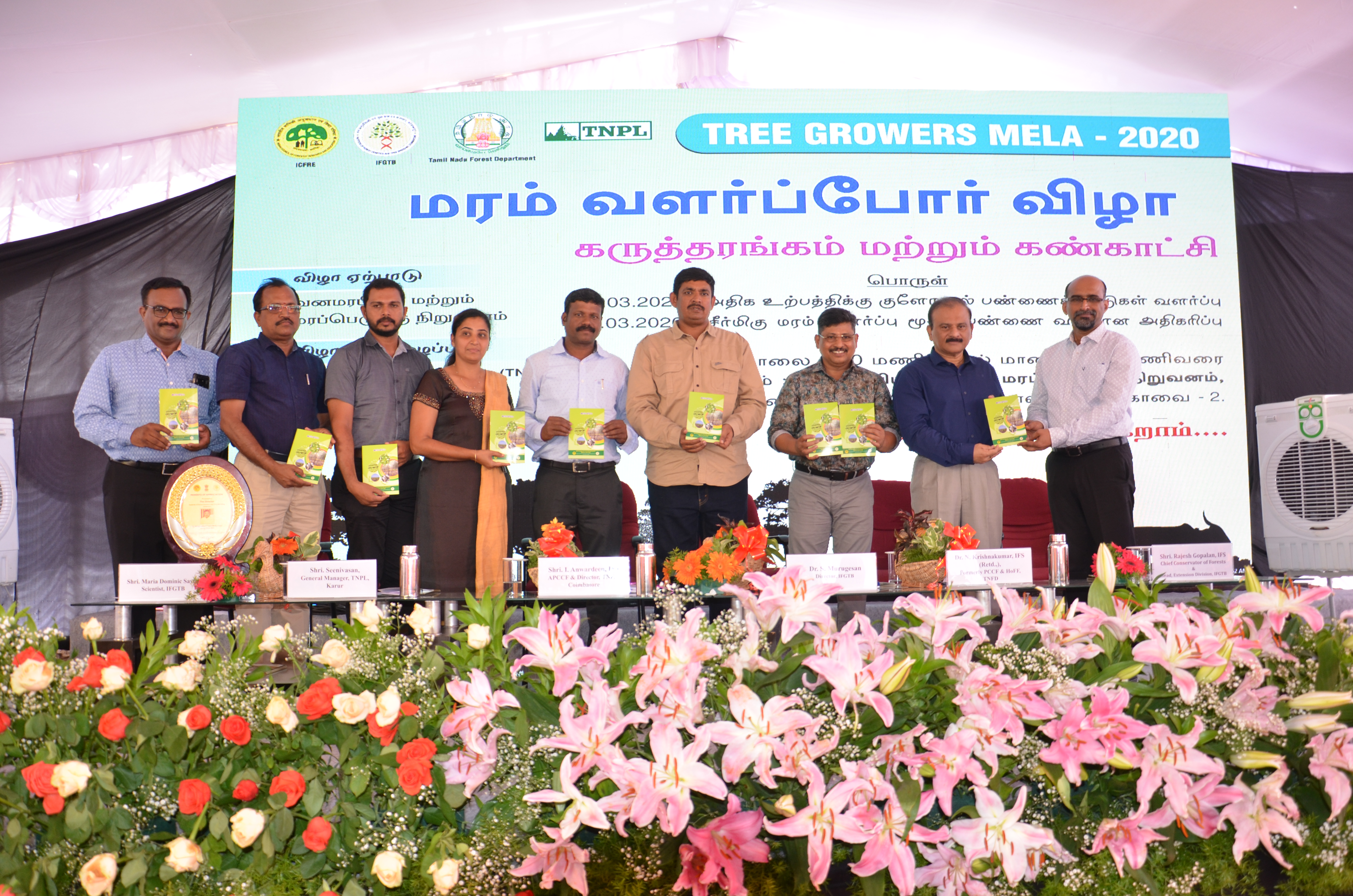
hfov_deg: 67.5
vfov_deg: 47.7
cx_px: 676
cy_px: 448
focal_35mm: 27
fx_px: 1013
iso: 400
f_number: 4
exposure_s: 1/60
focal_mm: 18
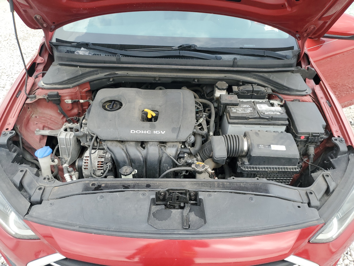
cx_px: 177
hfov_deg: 67.3
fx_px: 266
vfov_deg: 53.1
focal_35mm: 26
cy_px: 133
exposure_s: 1/556
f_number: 1.5
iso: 50
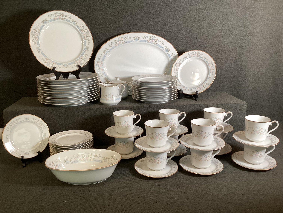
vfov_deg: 45.4
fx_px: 253
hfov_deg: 58.3
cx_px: 142
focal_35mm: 31
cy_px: 106
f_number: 2.4
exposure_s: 1/60
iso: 100
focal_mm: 3.3
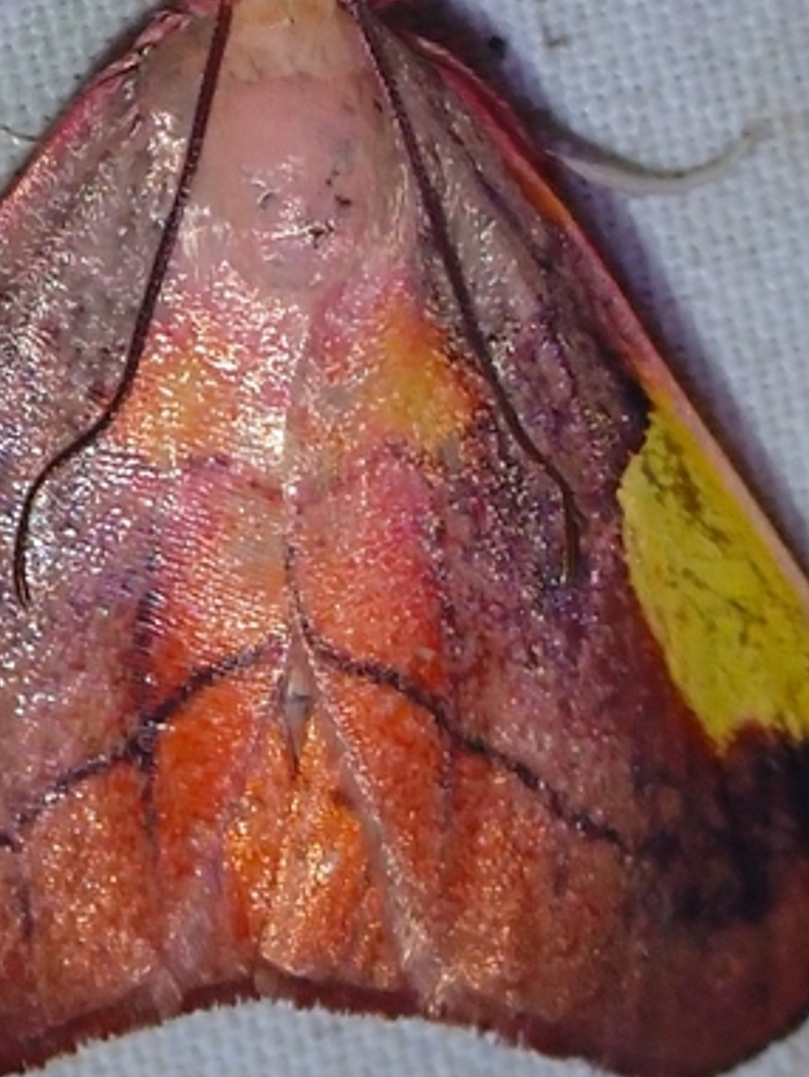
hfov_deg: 6.5
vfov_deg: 8.7
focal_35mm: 227
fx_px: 7070
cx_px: 252
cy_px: 342
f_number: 6.3
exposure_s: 1/200
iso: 200
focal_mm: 18
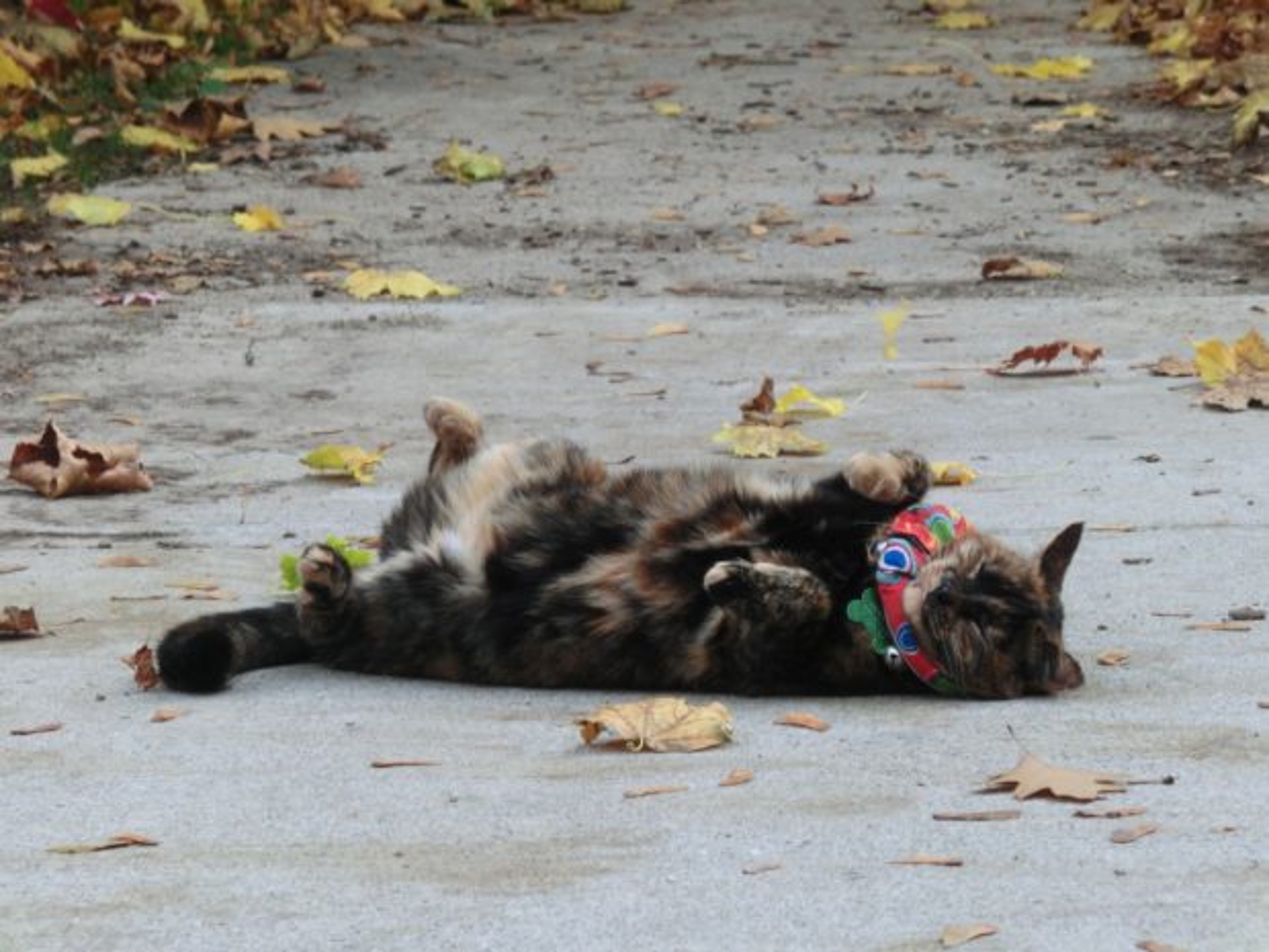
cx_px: 634
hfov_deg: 11.0
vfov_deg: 8.2
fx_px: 6599
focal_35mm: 180
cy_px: 476
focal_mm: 31.9
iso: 100
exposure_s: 1/125
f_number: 5.7
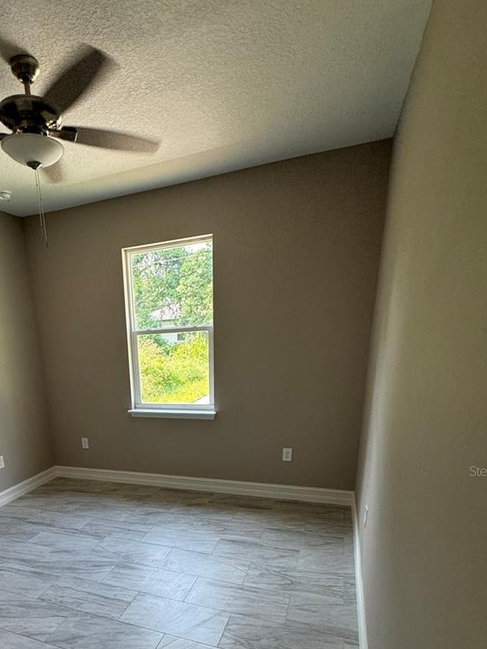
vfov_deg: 72.2
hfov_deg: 59.1
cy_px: 471
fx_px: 413
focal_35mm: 22
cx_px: 147
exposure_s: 1/120
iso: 160
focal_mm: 2.22
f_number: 2.2
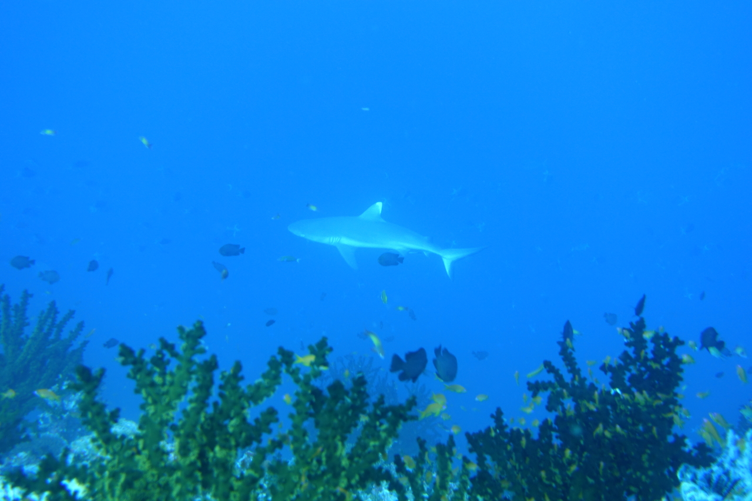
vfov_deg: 40.0
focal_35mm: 33
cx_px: 376
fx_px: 689
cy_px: 250
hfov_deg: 57.2
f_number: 2.8
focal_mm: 12.06
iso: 125
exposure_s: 1/80
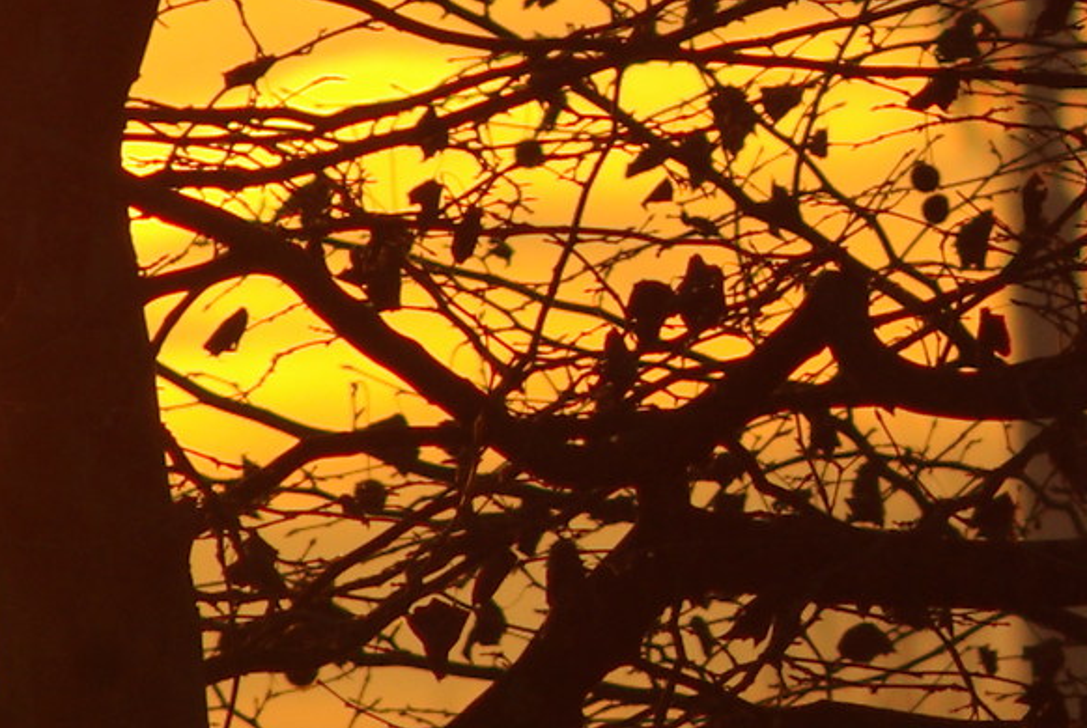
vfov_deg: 0.6
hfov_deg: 0.8
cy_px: 91
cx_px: 1565
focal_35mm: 2473
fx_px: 74784
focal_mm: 400
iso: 200
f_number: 8
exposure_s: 1/500
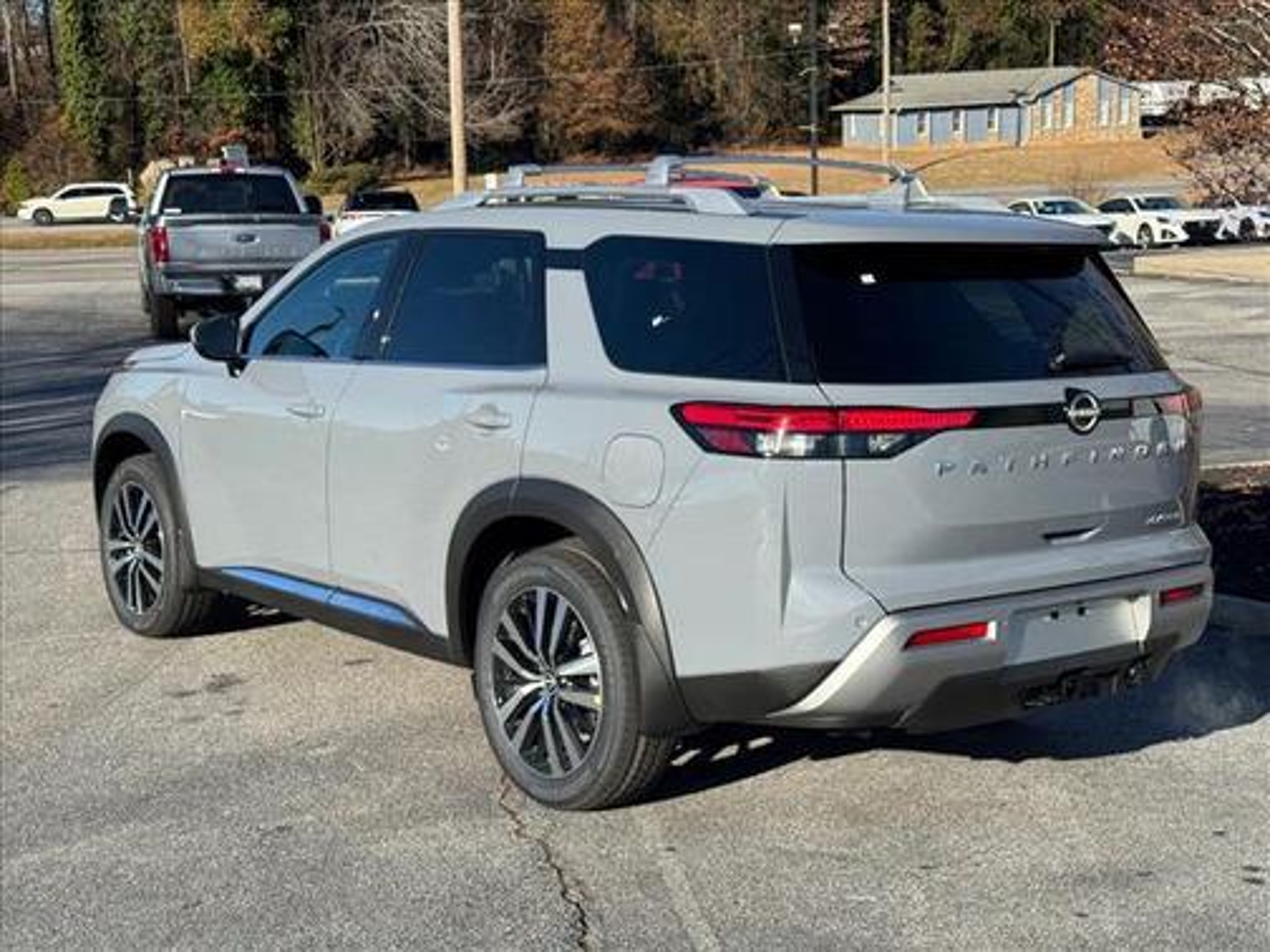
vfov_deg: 30.3
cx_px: 635
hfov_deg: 39.7
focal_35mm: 48
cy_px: 476
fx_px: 1761
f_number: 1.78
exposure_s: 1/2959
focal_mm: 6.76
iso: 64
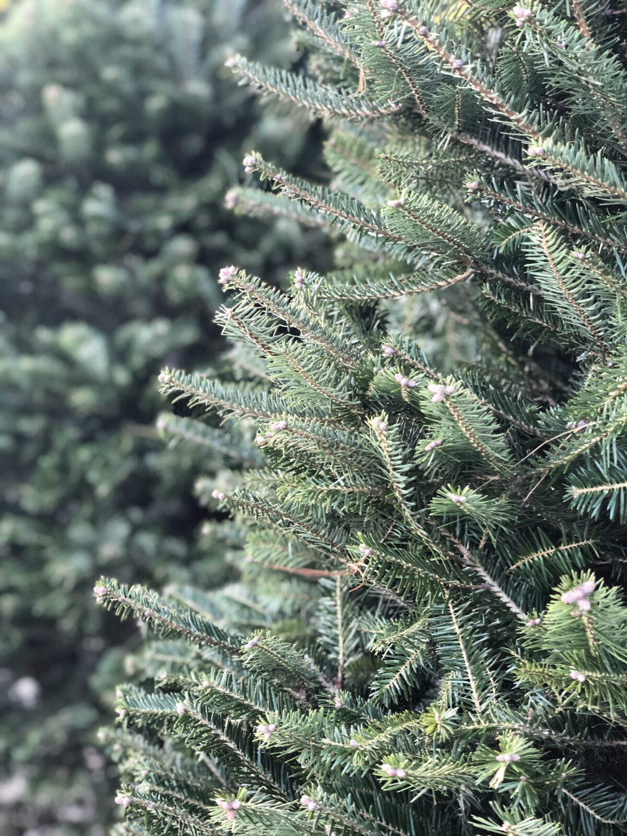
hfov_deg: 28.0
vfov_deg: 36.8
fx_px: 1256
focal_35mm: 52
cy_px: 418
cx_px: 314
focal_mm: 6
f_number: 2.4
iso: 125
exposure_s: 1/30
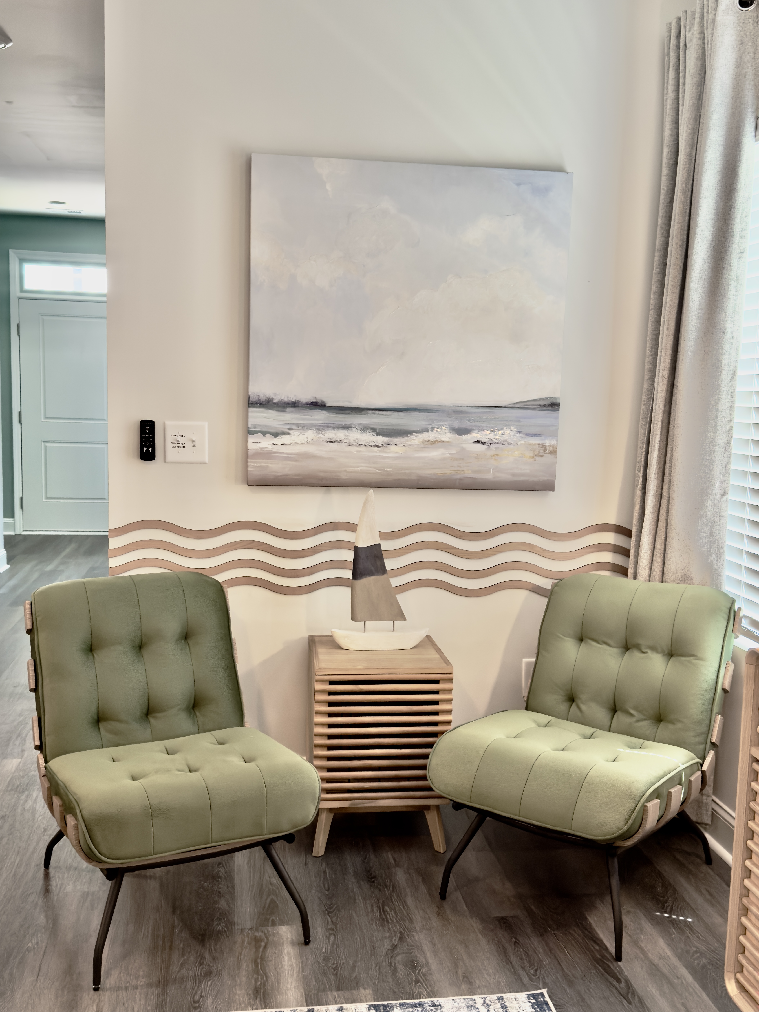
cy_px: 506
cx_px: 380
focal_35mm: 36
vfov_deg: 51.4
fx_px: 1053
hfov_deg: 39.7
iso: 160
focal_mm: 6.76
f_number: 1.78
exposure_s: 1/60
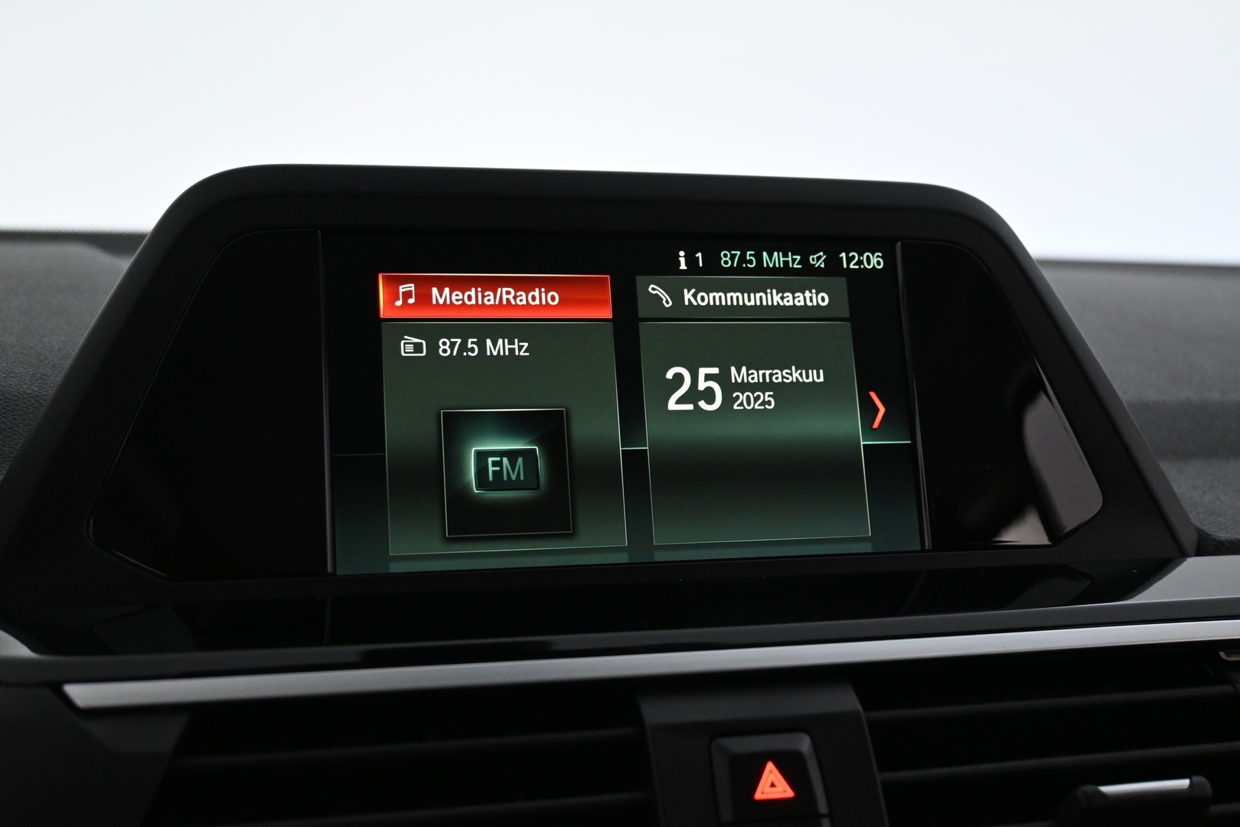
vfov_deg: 32.4
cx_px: 620
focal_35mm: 41
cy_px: 414
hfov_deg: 47.2
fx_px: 1421
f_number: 4.5
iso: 2500
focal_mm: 27.5
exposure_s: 1/40
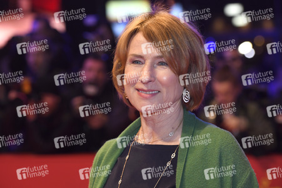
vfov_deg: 11.4
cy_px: 94
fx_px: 939
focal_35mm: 120
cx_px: 141
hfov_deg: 17.1
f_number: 5.6
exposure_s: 1/125
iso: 800
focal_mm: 120
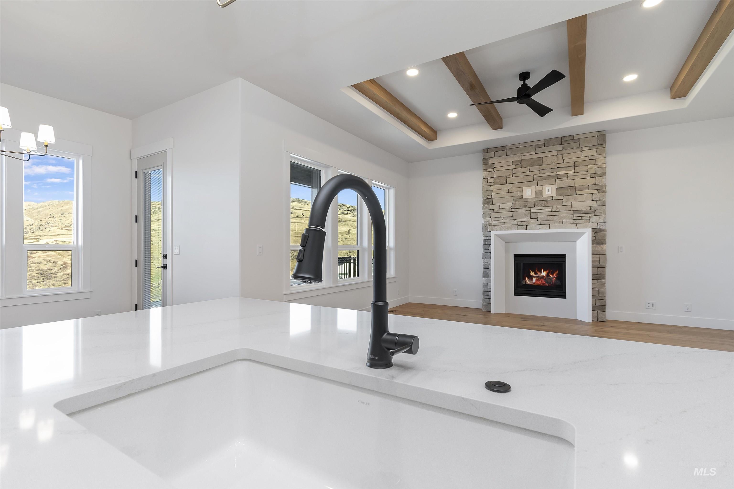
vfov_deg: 73.7
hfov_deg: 96.7
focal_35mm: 16
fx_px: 326
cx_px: 367
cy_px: 244
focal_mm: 11
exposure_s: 1/20
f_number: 6.3
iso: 320
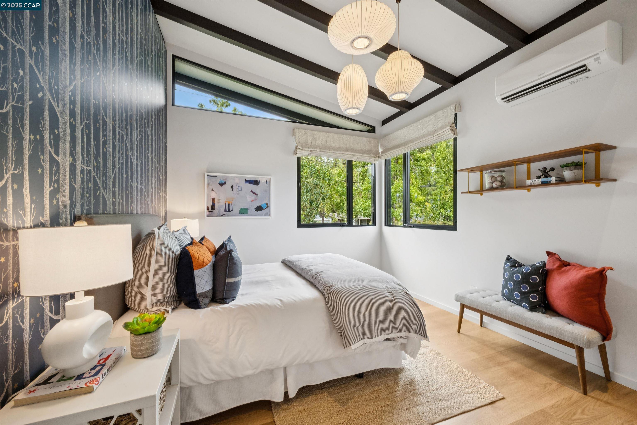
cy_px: 212
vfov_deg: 81.2
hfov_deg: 104.3
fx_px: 248
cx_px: 318
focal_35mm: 14
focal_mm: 14
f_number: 22
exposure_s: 1/6
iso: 320
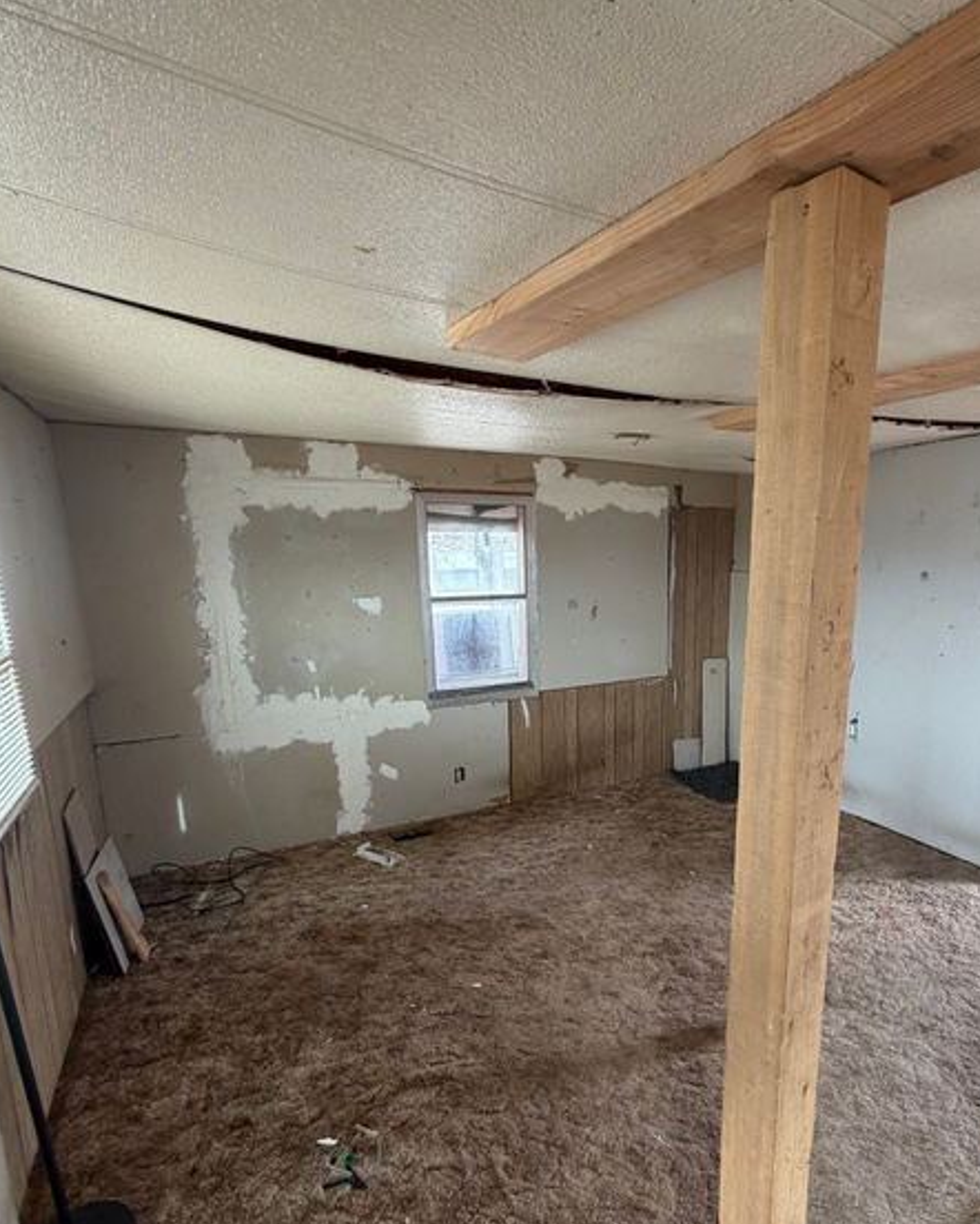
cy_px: 692
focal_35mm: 19
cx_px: 583
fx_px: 688
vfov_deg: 82.8
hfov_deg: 70.2
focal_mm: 2.22
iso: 250
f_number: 2.2
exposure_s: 1/121
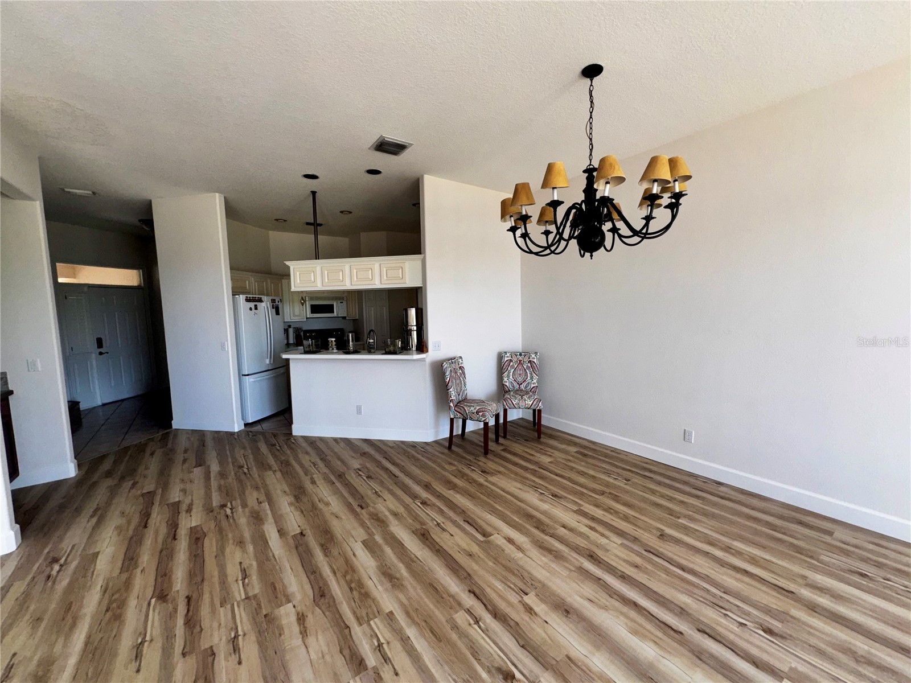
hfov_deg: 102.1
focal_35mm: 14
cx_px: 456
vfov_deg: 85.7
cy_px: 342
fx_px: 368
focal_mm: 2.22
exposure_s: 1/127
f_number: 2.2
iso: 32
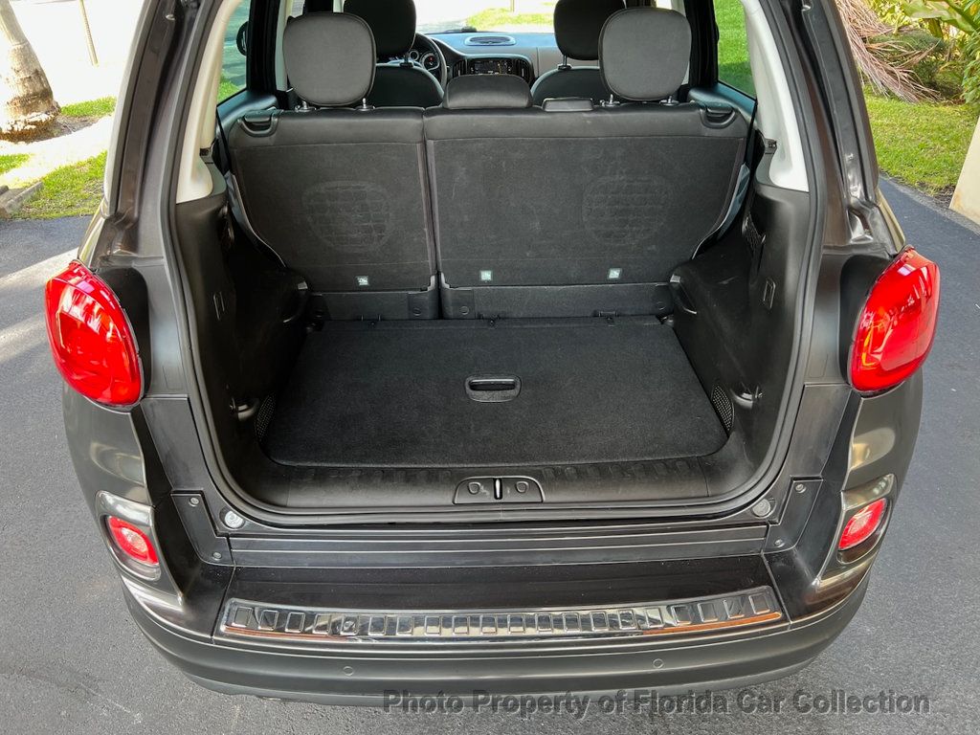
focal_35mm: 26
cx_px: 490
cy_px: 368
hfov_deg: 67.3
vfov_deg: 53.1
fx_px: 736
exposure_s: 1/121
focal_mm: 5.7
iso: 80
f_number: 1.5
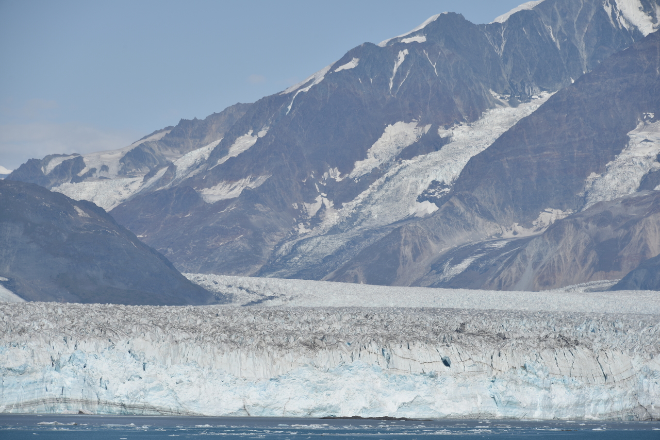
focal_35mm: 210
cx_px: 330
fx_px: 3851
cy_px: 220
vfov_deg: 6.5
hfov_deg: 9.8
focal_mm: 210
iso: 100
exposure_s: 1/500
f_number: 10
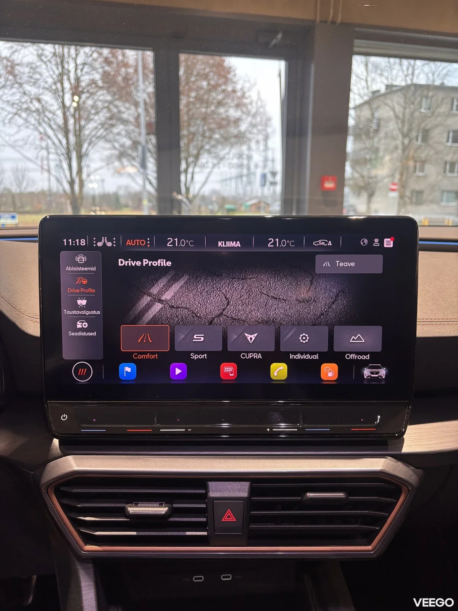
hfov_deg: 53.1
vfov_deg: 67.3
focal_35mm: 26
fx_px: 459
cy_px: 306
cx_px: 229
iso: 160
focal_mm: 5.96
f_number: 1.6
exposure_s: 1/50
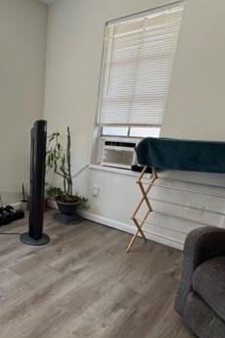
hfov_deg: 43.8
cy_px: 203
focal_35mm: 27
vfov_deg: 66.7
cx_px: 23
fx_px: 253
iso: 40
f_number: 2.2
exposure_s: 1/130
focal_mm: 2.22
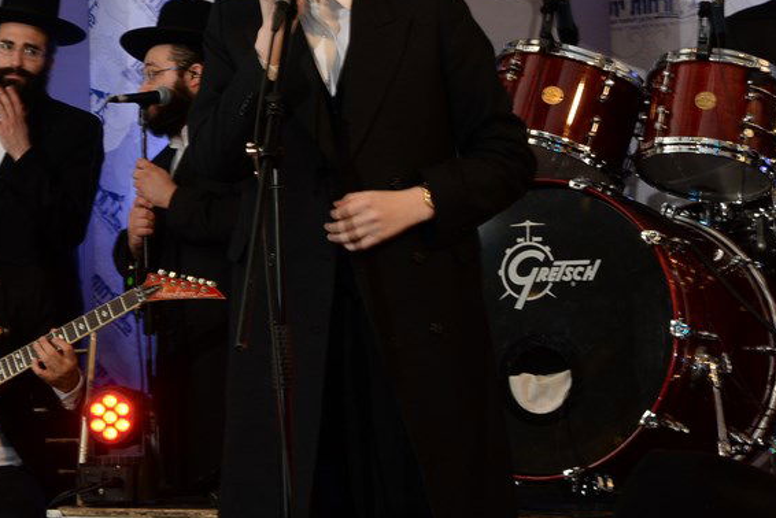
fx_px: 2890
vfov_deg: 10.2
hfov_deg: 15.1
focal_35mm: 134
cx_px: 66
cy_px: 92
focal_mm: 66
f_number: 8
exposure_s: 1/80
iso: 1000
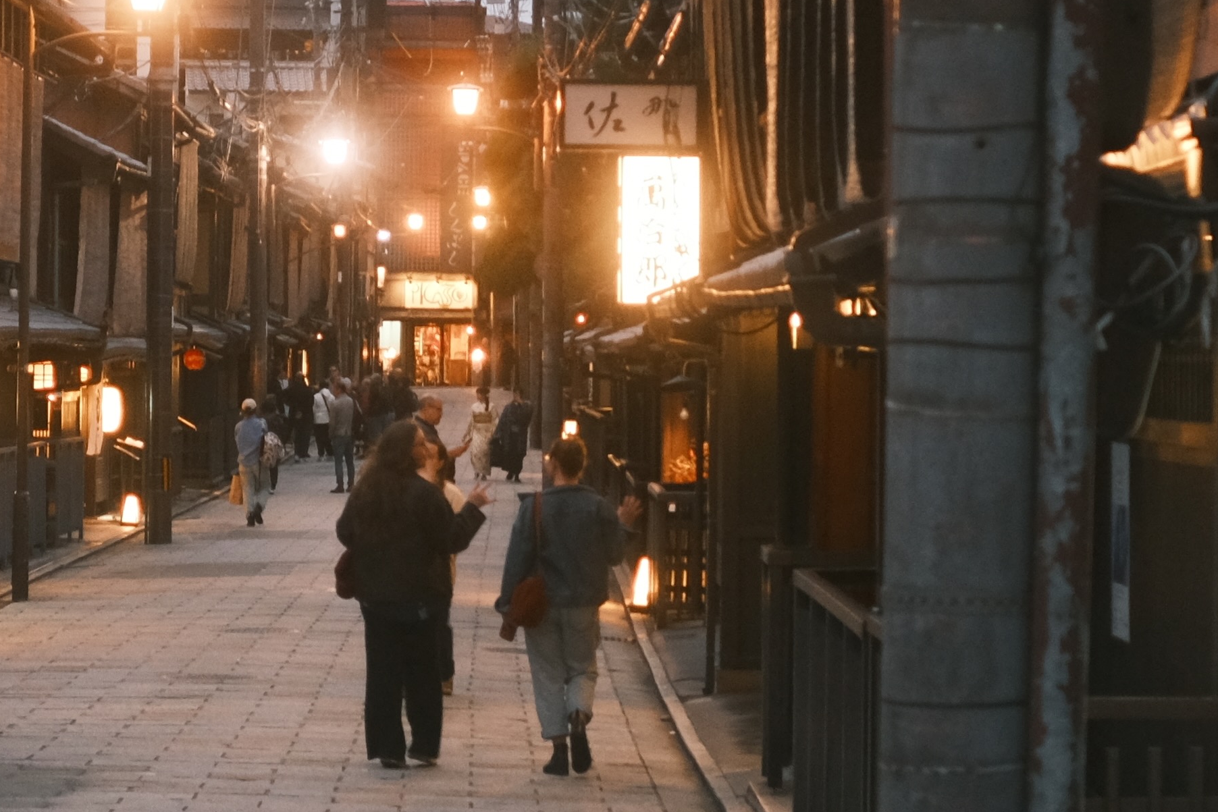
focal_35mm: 42
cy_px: 408
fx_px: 1421
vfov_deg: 31.9
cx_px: 620
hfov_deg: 46.4
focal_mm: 27
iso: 1250
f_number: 2.8
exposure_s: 1/30
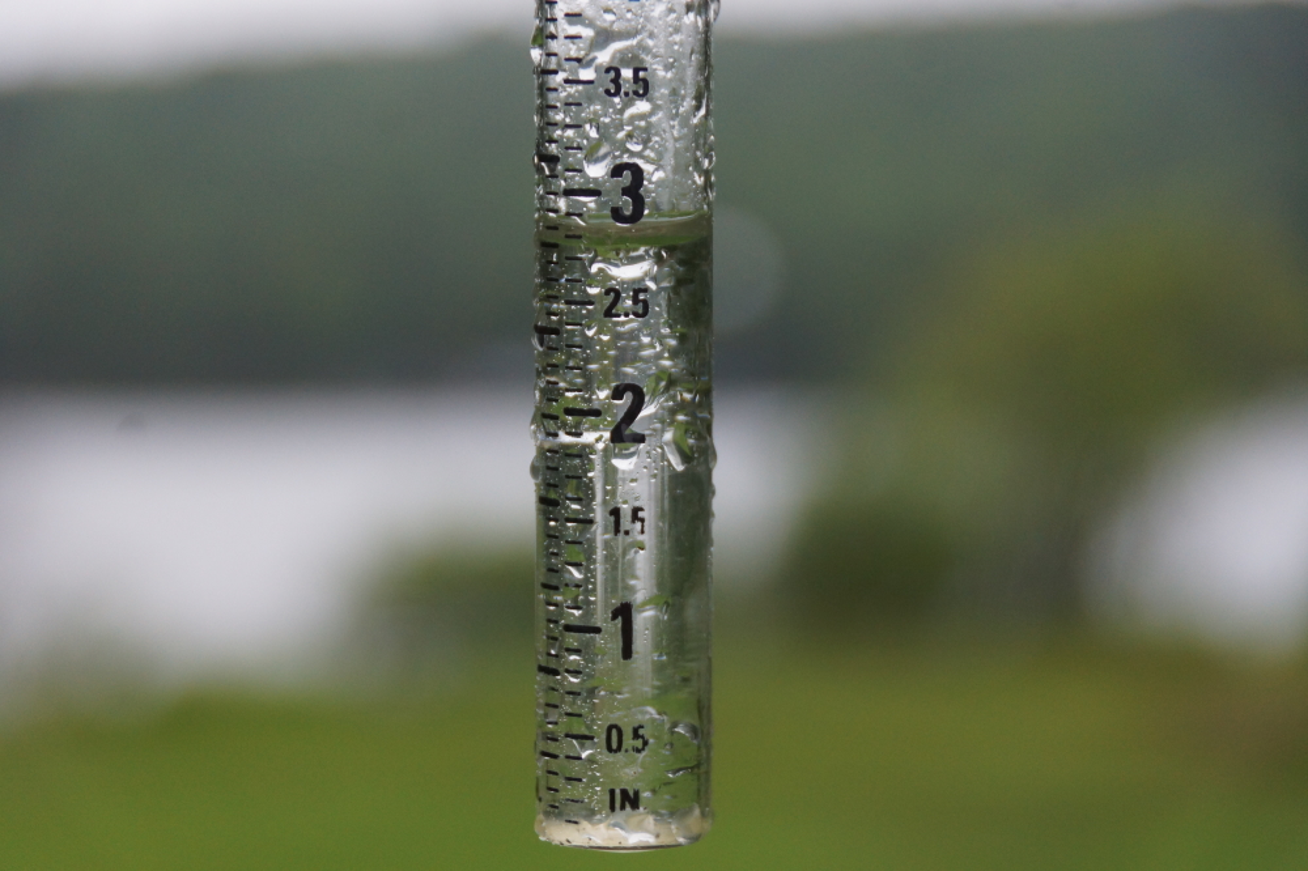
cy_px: 436
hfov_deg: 13.7
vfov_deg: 9.1
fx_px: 5448
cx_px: 654
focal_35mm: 150
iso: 800
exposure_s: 1/160
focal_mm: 100
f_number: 5.6
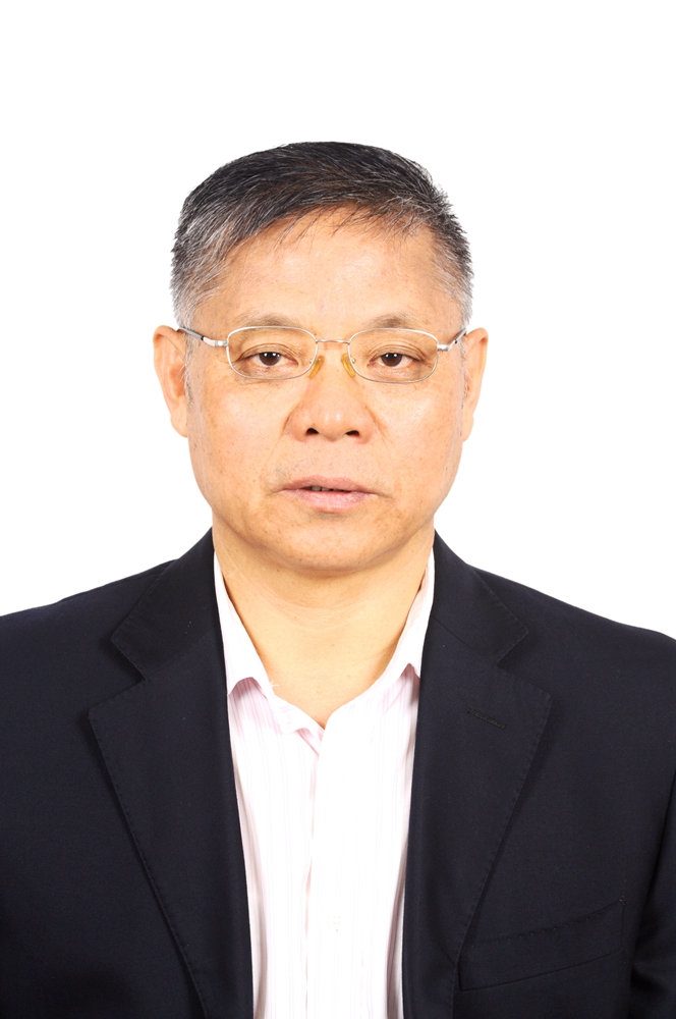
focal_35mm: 128
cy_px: 510
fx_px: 3601
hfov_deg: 10.7
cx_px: 338
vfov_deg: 16.1
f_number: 9
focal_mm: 85
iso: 200
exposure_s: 1/50
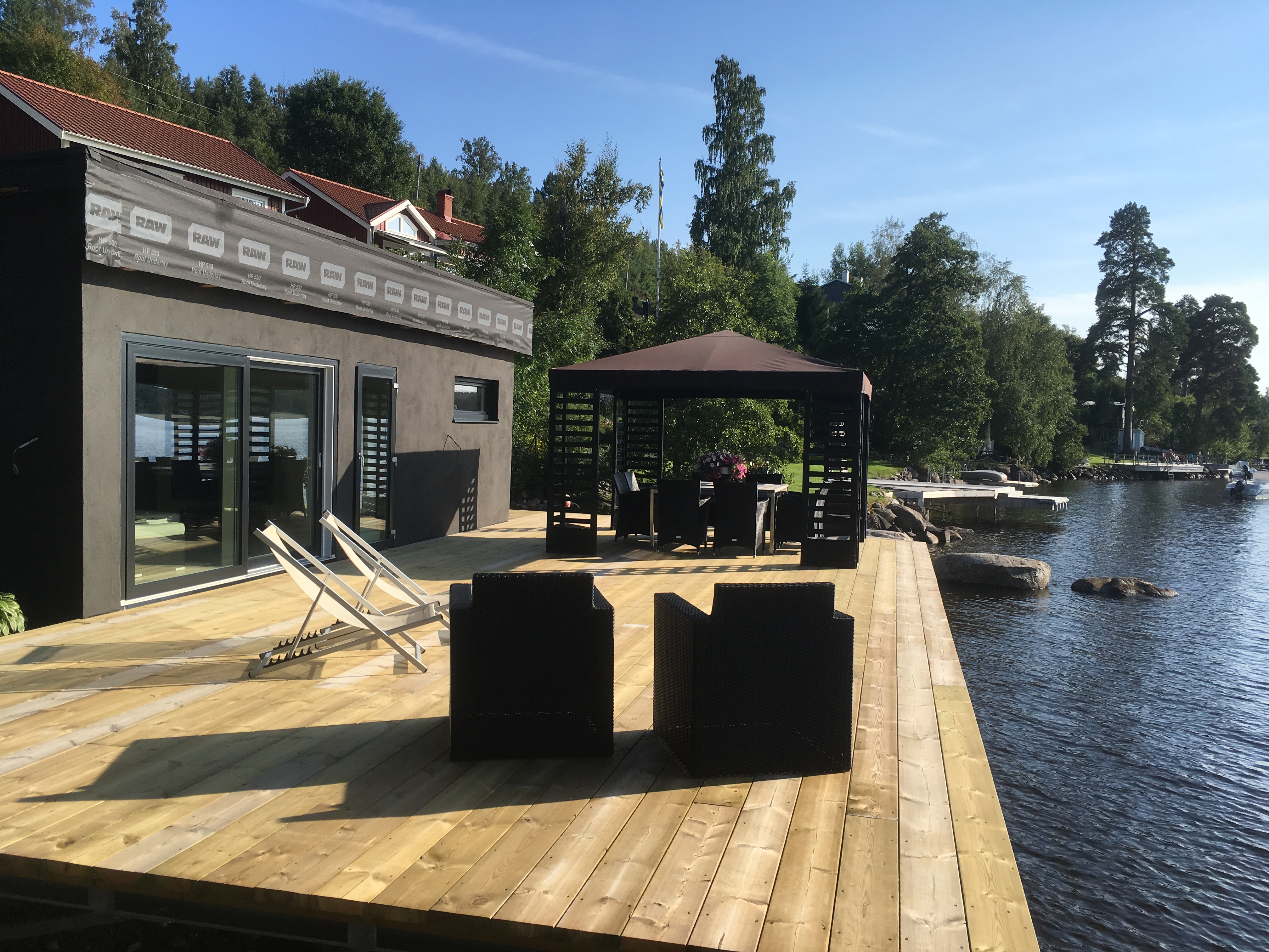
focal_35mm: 29
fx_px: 1063
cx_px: 634
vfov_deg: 48.2
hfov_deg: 61.7
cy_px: 476
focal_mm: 4.15
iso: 25
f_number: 2.2
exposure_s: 1/1374
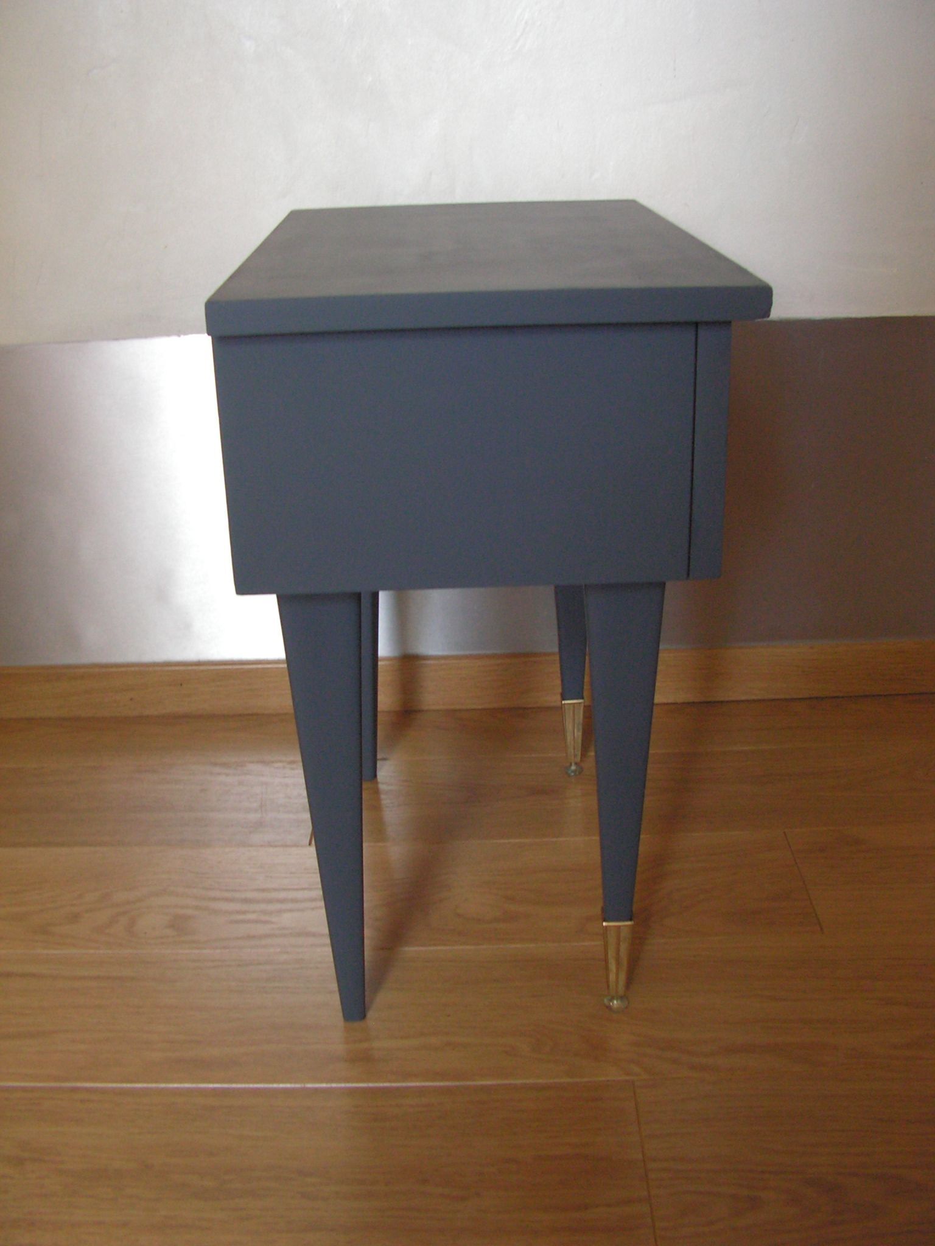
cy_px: 623
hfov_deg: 39.7
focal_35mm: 36
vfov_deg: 51.4
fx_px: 1297
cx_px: 468
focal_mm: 6
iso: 200
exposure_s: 1/13
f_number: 3.2
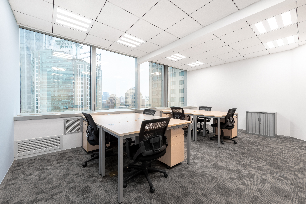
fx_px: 119
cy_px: 102
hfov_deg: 104.3
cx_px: 153
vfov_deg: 81.2
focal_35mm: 14
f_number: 11
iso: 200
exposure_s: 1/25
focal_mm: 14
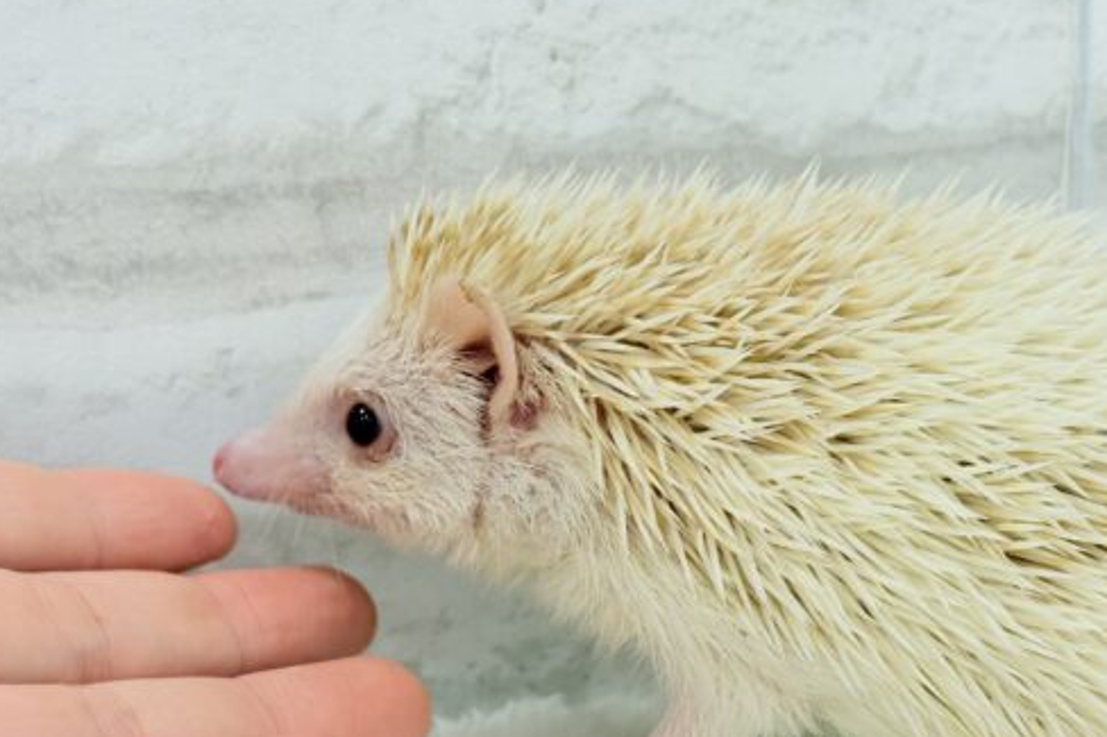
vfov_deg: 19.2
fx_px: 2182
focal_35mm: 71
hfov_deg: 28.5
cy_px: 442
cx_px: 585
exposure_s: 1/100
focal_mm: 5.96
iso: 80
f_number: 1.6
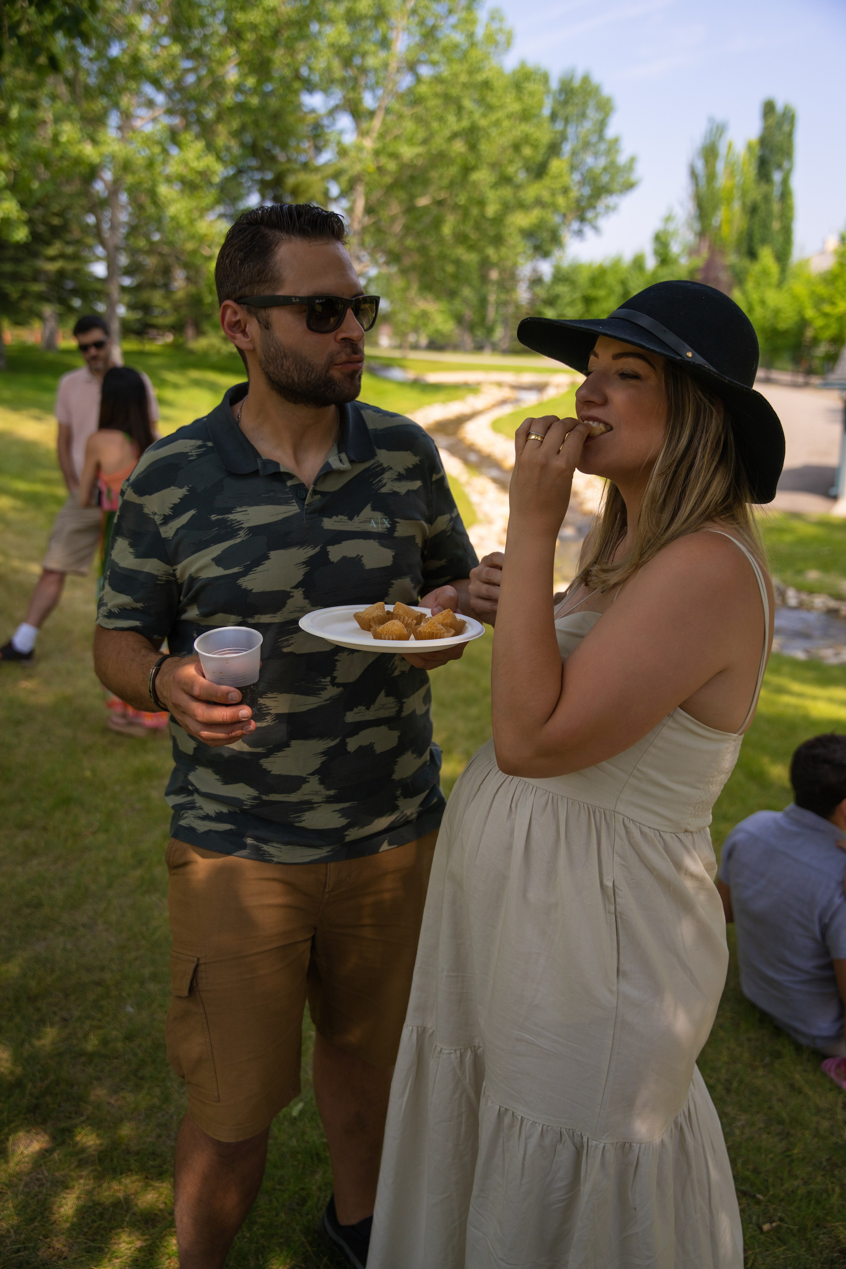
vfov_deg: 60.3
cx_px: 423
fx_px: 1093
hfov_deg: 42.3
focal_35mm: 31
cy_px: 634
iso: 200
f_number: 2.8
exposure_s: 1/1600
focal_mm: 31
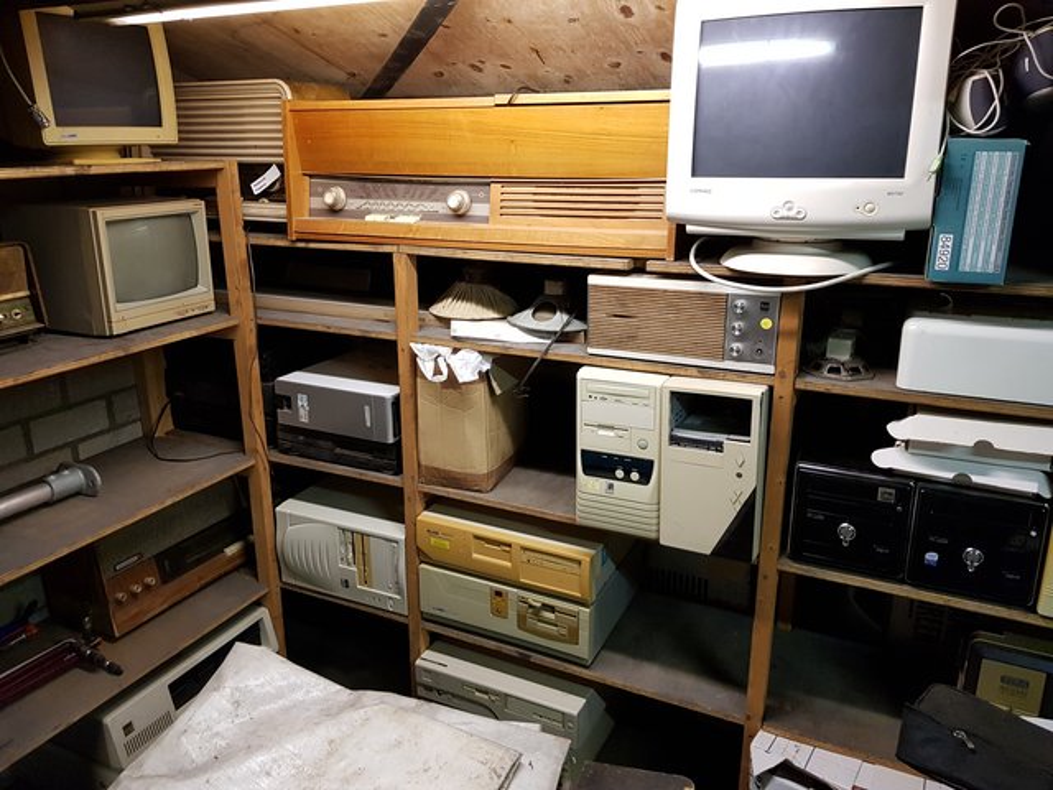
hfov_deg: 67.3
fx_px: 791
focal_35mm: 26
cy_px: 395
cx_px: 526
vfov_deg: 53.1
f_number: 1.7
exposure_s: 1/33
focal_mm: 4.2
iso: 200
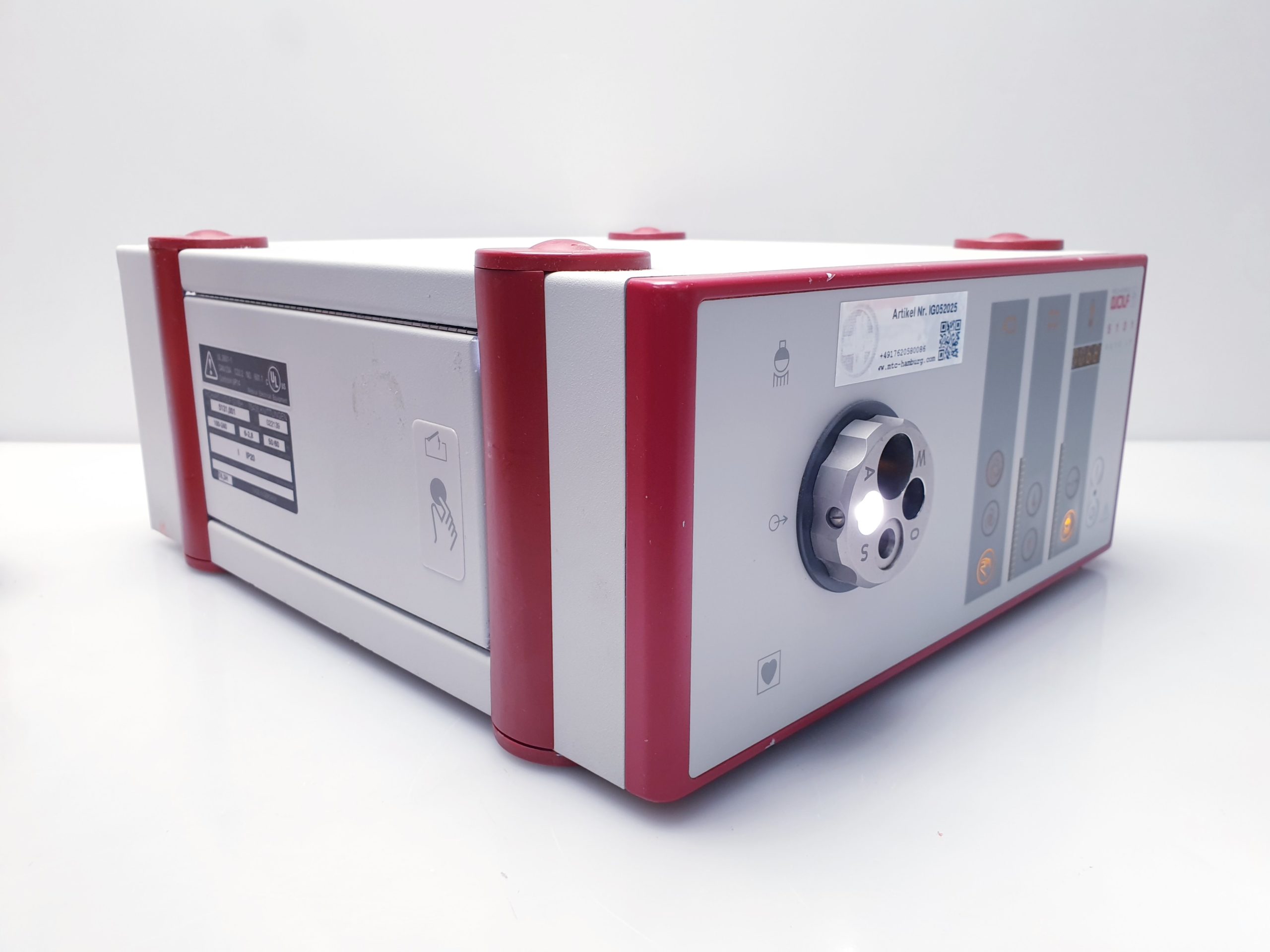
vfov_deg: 53.1
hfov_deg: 67.3
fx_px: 954
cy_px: 476
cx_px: 635
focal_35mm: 26
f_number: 2.4
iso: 100
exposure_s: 1/50
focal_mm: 4.3
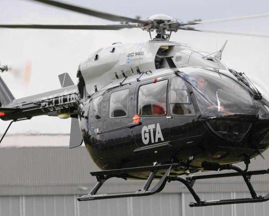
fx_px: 2689
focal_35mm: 338
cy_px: 83
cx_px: 115
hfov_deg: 5.7
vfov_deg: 4.6
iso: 200
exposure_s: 1/400
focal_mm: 155
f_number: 4
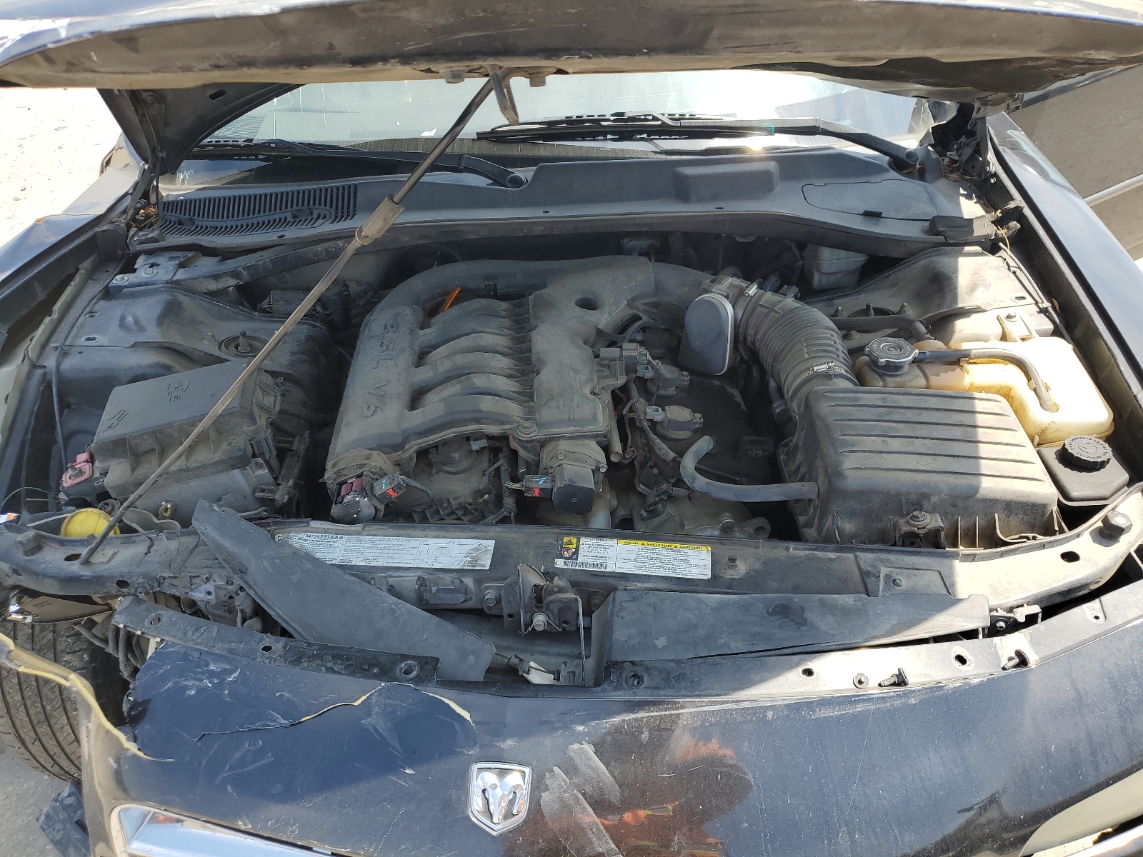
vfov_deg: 53.1
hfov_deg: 67.3
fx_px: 859
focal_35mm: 26
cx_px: 572
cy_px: 428
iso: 50
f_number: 1.5
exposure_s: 1/909
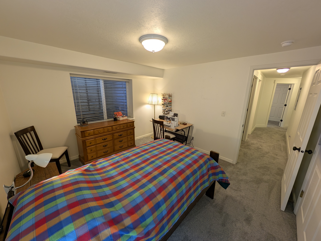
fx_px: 111
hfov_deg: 110.5
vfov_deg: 94.6
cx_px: 160
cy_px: 120
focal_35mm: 12
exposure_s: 1/24
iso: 50
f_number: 1.95
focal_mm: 2.23
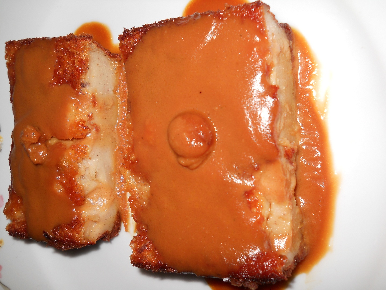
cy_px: 145
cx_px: 193
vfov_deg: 35.1
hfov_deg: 45.8
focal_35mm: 41
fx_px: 457
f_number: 5.5
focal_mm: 6.72
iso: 80
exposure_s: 1/30
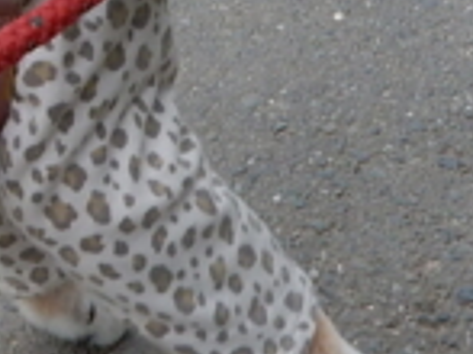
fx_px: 1857
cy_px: -341
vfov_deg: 10.1
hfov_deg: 14.5
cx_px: 138
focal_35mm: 136
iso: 140
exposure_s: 1/250
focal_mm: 4.5
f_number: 3.7
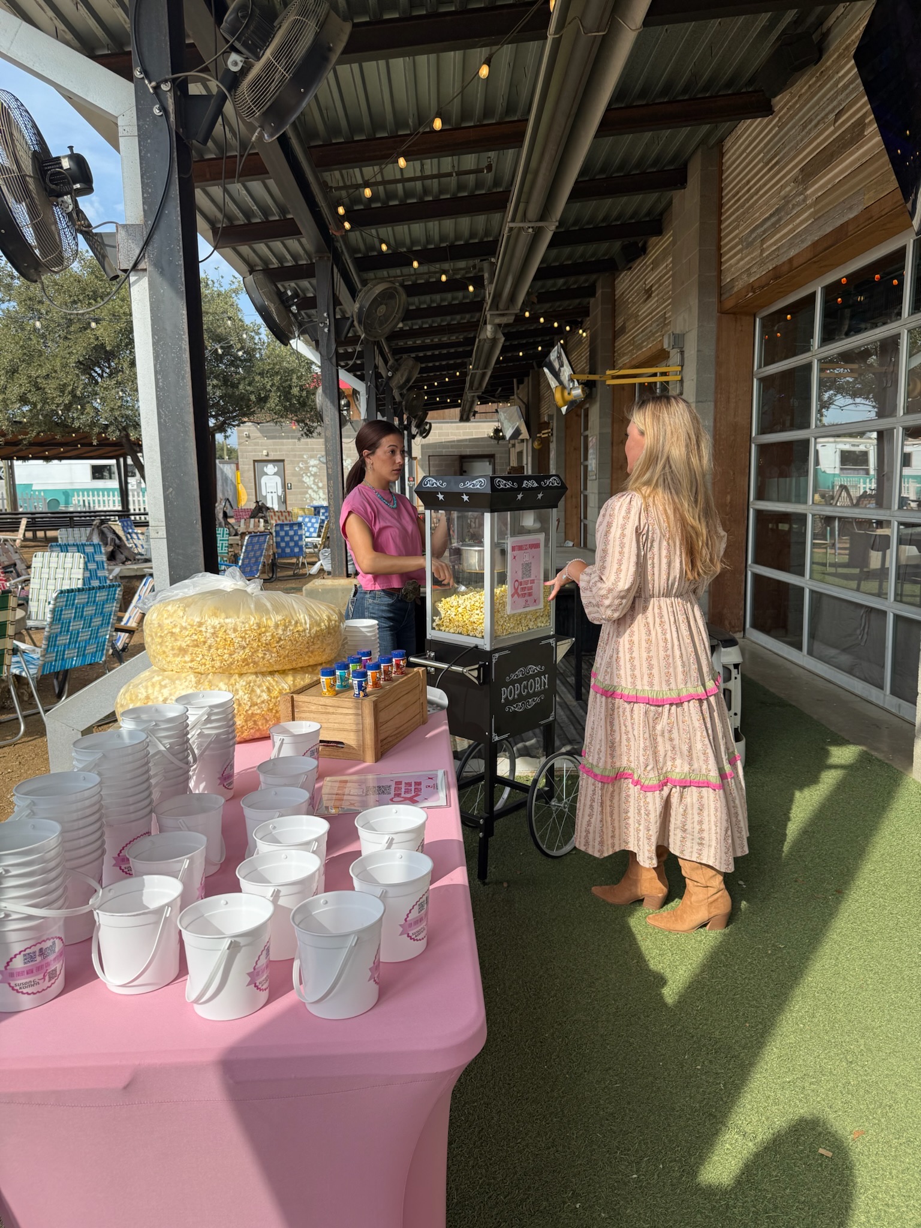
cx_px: 460
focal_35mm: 24
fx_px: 851
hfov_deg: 56.8
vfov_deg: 71.6
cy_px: 614
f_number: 1.78
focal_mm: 6.76
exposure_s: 1/2370
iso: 80
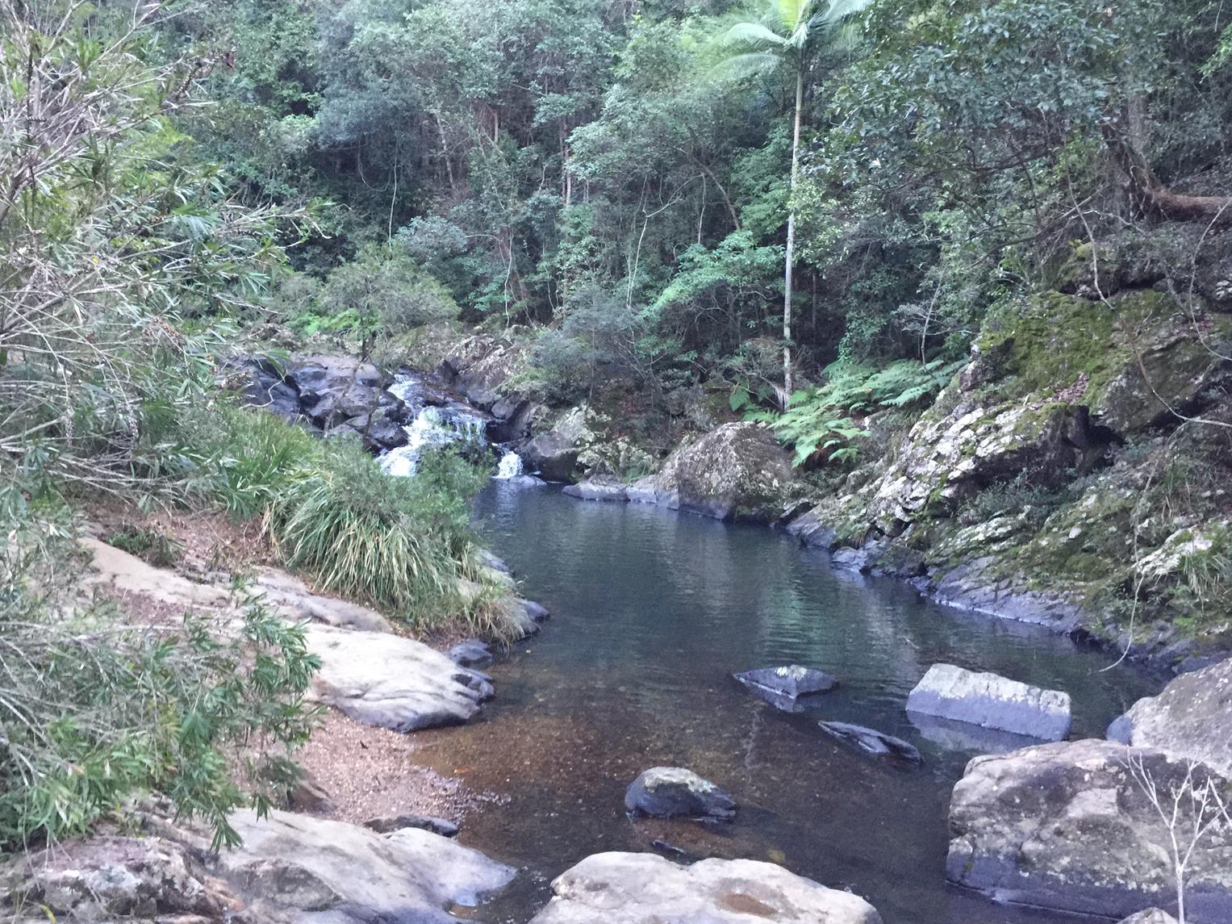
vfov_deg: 45.4
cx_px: 620
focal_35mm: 31
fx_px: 1103
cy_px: 444
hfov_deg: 58.4
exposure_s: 1/17
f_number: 2.2
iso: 125
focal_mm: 4.15
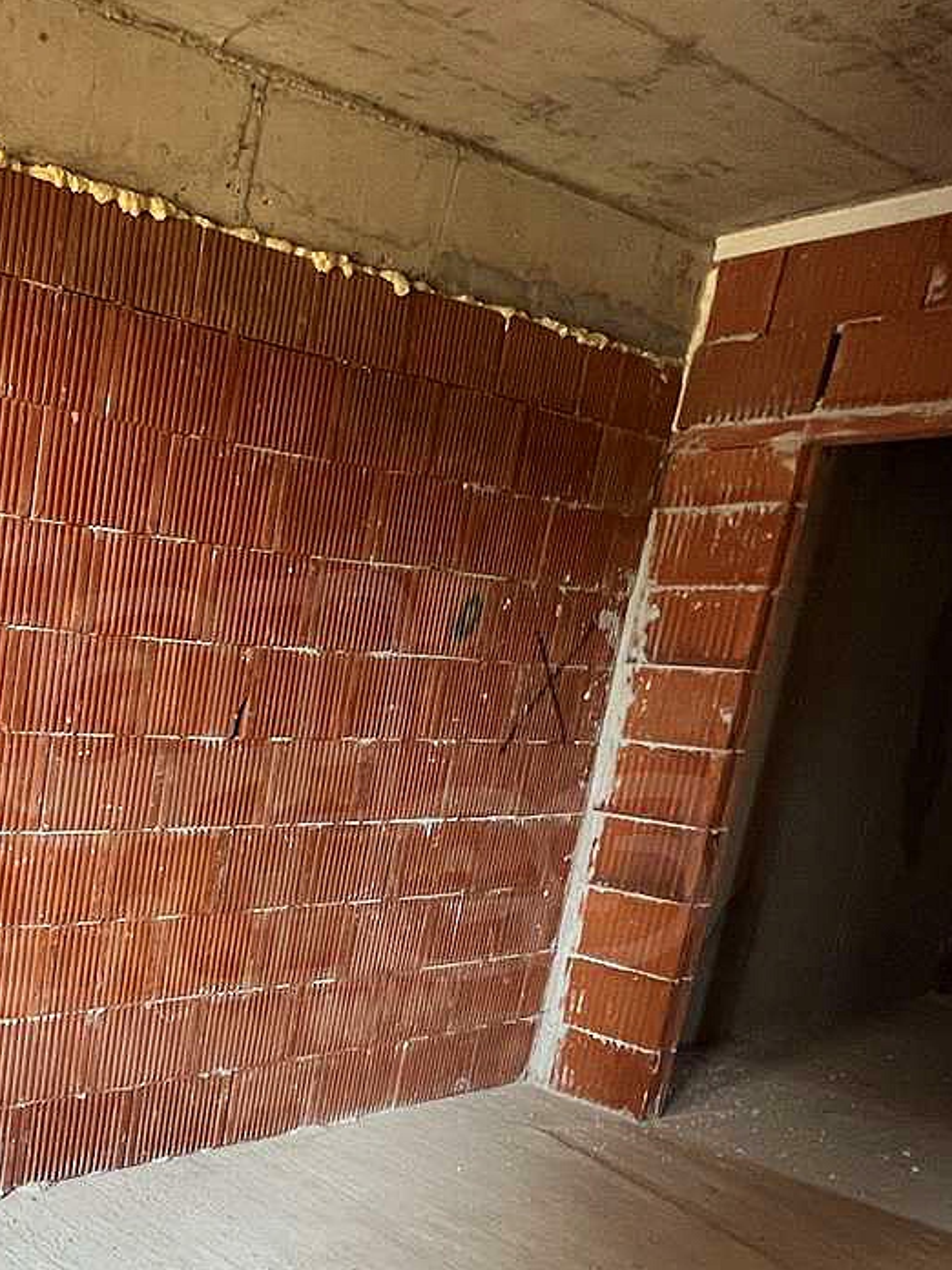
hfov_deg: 37.2
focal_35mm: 28
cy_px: 840
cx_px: -202
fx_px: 1027
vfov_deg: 62.0
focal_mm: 1.57
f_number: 1.8
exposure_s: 1/99
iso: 160
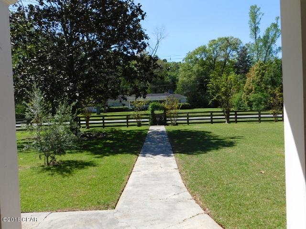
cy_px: 114
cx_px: 153
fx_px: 265
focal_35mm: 30
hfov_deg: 60.0
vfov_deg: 46.8
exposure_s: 1/1000
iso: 125
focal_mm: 5.3
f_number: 3.2
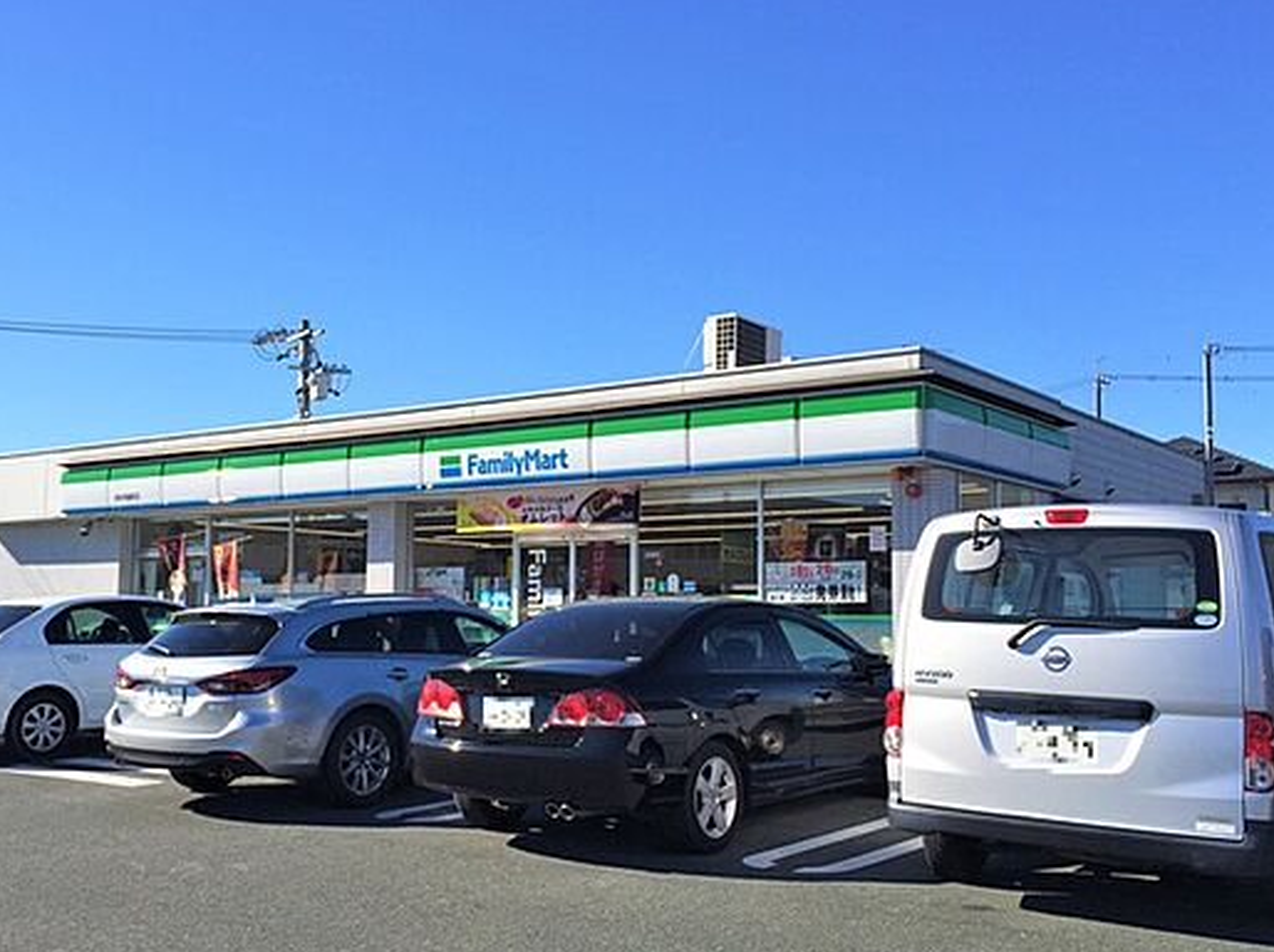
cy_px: 508
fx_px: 1286
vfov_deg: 40.6
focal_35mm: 35
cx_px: 560
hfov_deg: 52.6
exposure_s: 1/2198
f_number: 2.2
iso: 32
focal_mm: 4.15
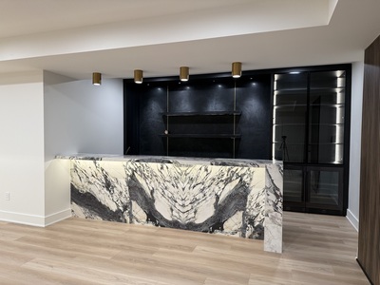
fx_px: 263
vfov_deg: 56.8
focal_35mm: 24
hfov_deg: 71.6
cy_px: 142
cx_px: 190
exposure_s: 1/120
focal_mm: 6.76
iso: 200
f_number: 1.78
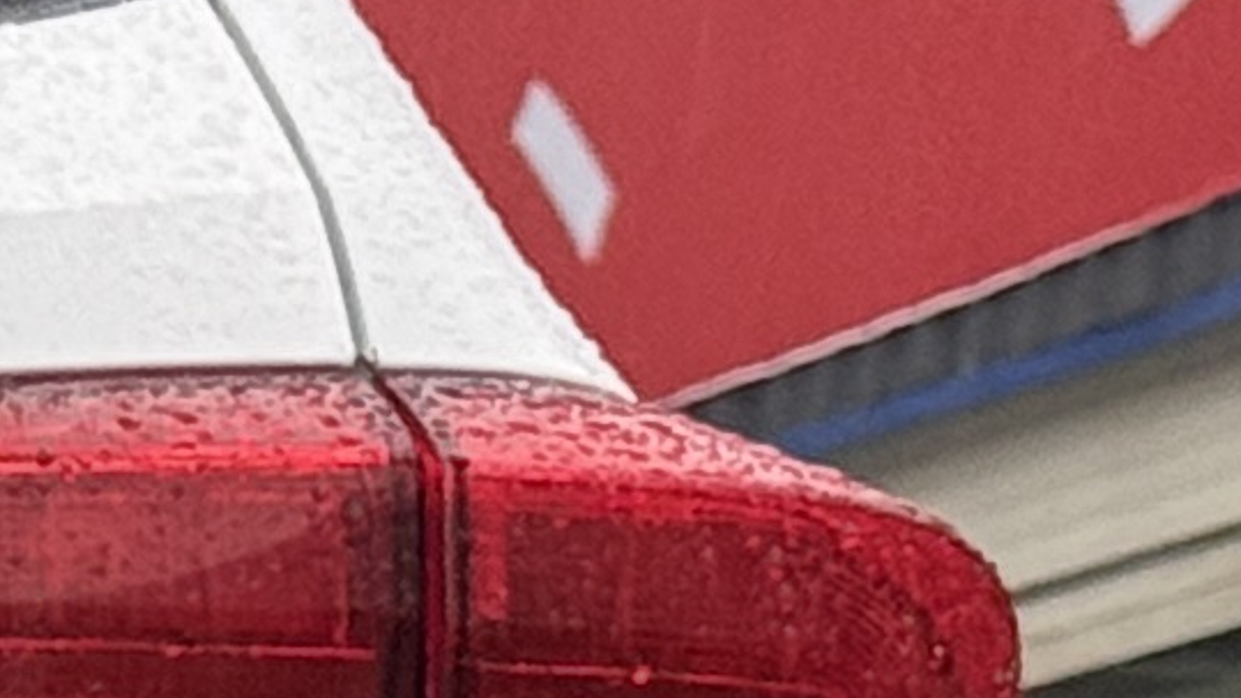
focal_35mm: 391
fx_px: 12864
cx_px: -2431
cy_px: 1428
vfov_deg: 3.1
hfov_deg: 5.2
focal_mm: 6.76
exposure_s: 1/100
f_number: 1.78
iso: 125
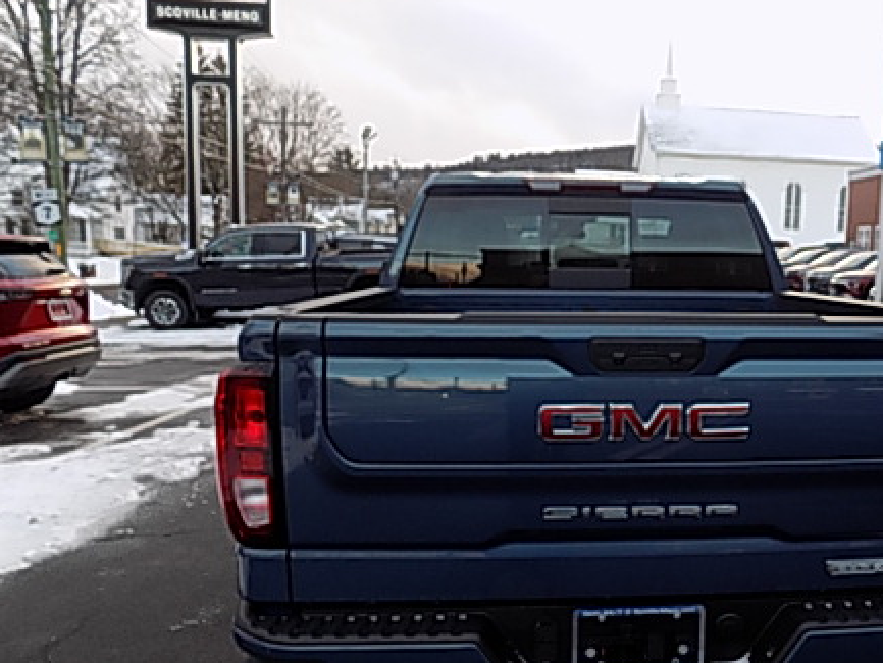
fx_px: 868
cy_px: 377
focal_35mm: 34
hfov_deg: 52.2
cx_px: 632
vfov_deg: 41.7
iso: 80
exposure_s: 1/60
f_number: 3.1
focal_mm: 4
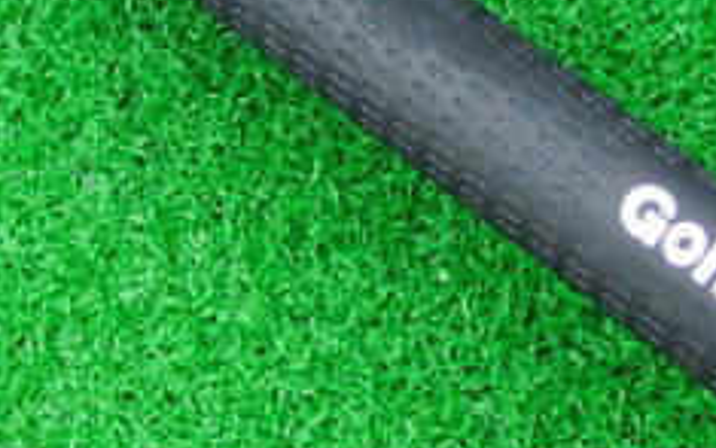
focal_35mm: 107
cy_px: 49
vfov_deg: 12.2
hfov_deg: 19.4
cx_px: 314
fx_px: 2088
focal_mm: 6.42
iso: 400
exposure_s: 1/20
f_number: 3.6
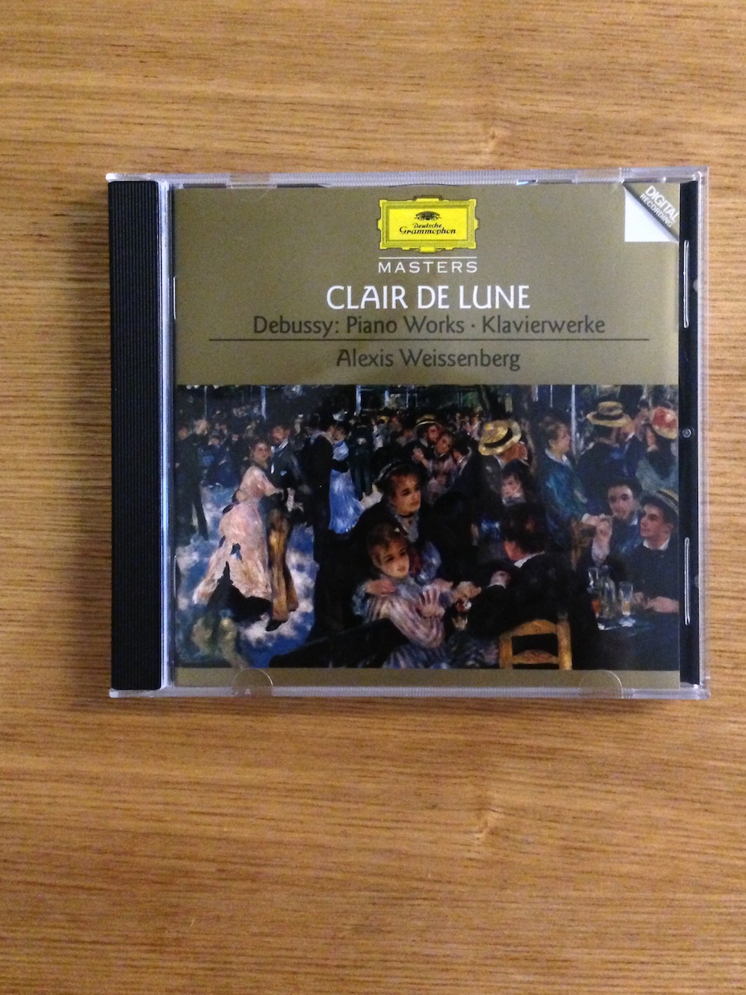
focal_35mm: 38
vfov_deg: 48.9
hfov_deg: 37.7
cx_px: 415
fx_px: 1092
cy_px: 437
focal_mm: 4.13
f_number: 2.4
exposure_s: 1/15
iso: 800
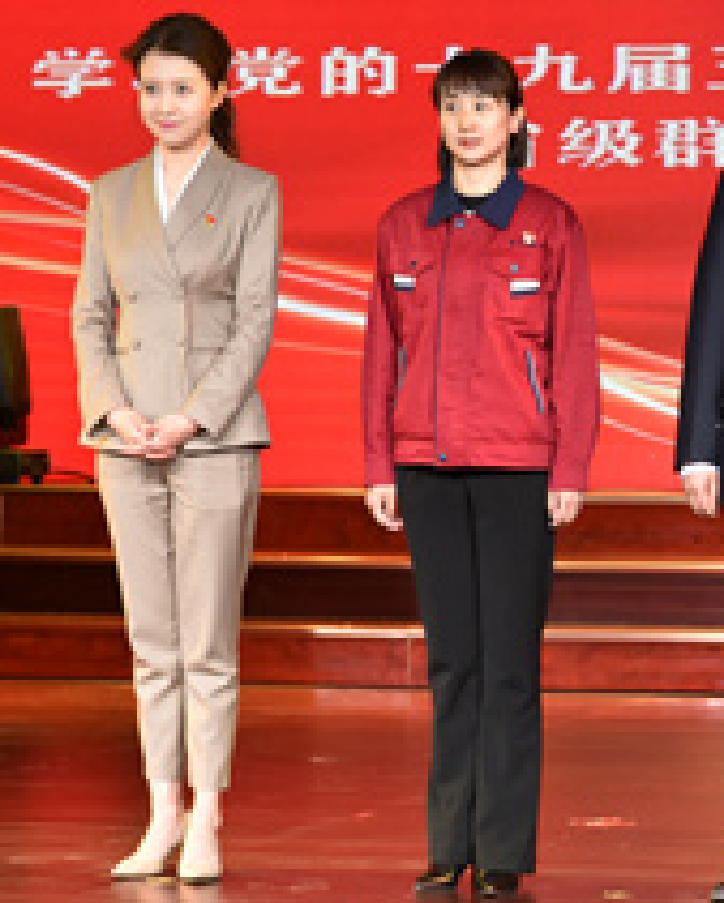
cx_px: 972
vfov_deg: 11.3
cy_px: 306
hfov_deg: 8.9
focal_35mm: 171
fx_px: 4577
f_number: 5.6
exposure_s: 1/125
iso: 500
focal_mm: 70
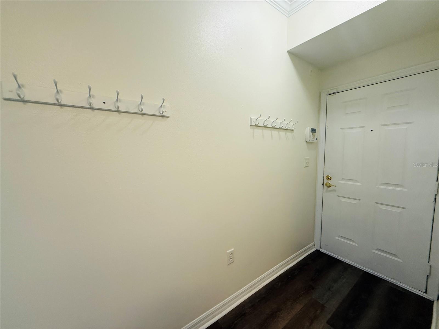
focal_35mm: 14
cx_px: 220
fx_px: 178
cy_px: 164
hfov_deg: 102.1
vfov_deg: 85.7
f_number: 2.2
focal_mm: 2.22
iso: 200
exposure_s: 1/60
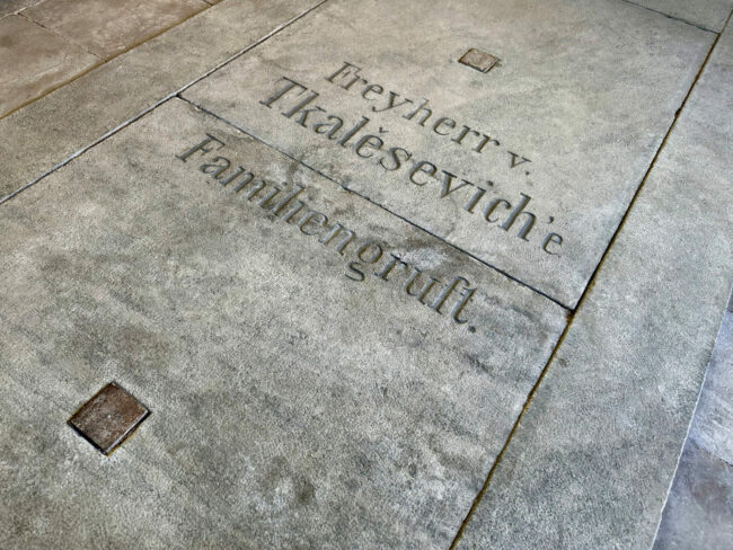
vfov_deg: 56.8
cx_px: 366
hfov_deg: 71.6
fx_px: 508
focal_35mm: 24
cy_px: 275
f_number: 1.78
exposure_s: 1/100
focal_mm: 6.86
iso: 125
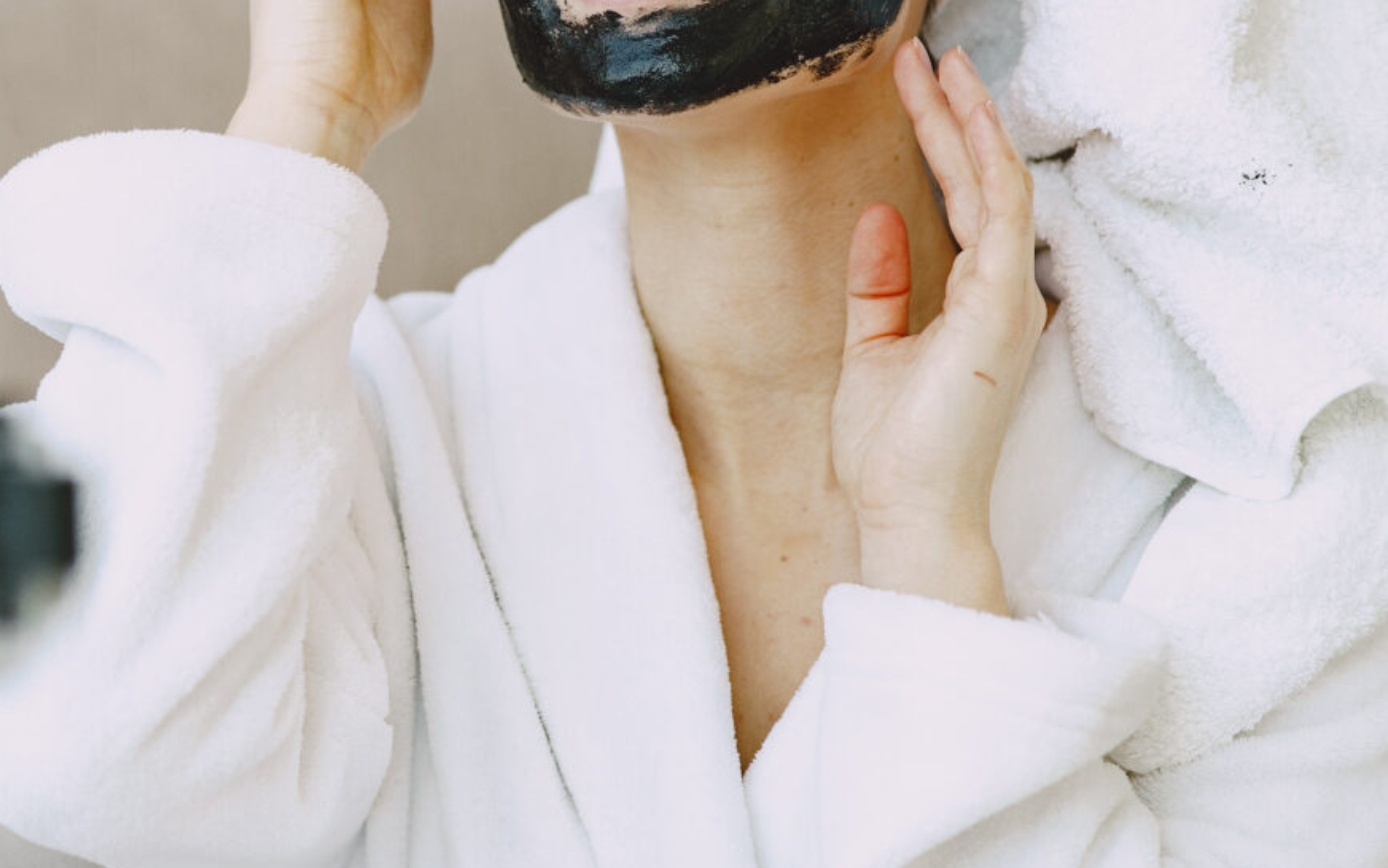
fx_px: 6015
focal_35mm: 159
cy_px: 147
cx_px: 358
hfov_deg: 13.1
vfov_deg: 8.2
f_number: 2.5
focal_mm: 85
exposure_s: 1/800
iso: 500
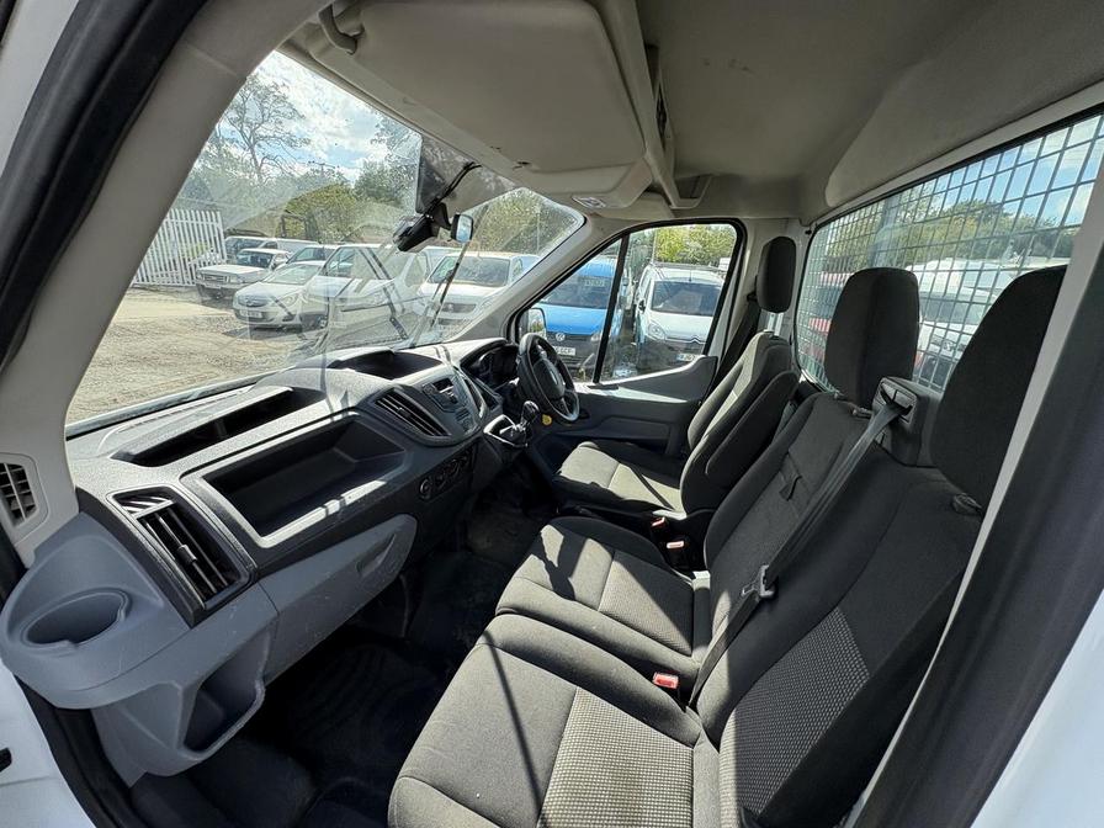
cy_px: 414
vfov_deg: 85.7
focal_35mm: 14
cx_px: 552
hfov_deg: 102.1
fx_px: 446
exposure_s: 1/425
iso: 64
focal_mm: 2.22
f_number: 2.2
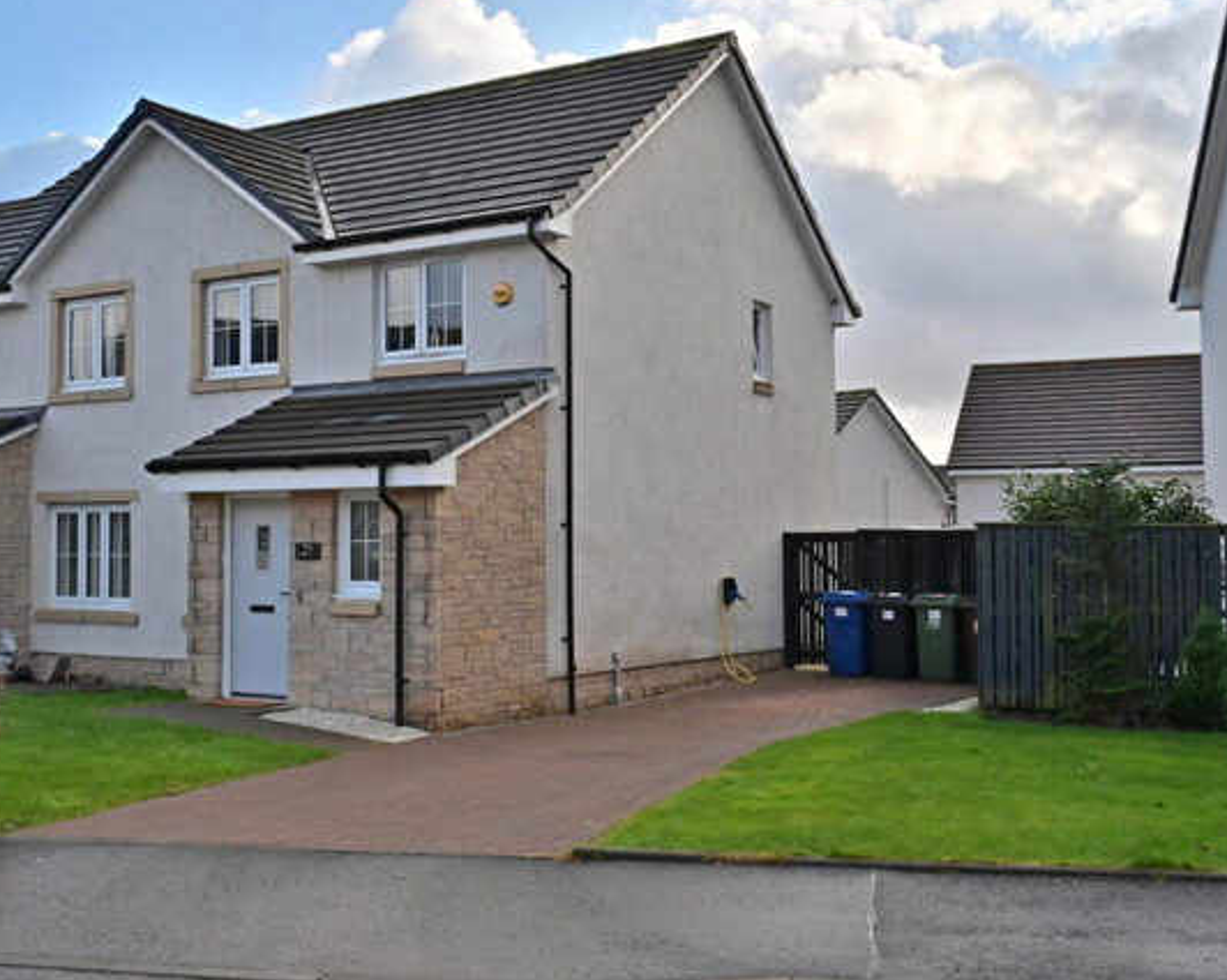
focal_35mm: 43
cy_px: 470
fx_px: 1547
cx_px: 475
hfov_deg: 43.0
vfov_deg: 35.2
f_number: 22
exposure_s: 1/400
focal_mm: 34.5
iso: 2500
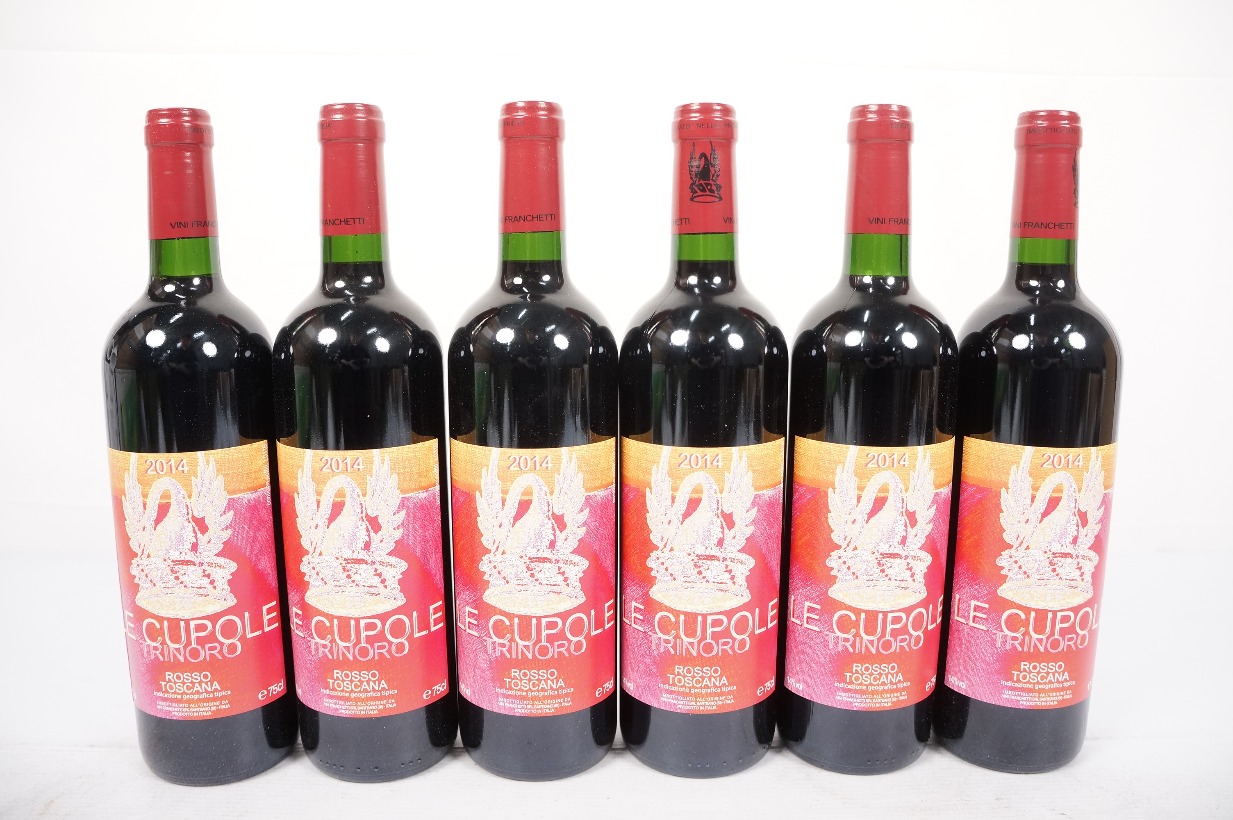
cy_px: 410
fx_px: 924
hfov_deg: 67.4
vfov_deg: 47.8
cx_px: 616
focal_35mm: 27
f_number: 5
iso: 800
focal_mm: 18
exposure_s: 1/100
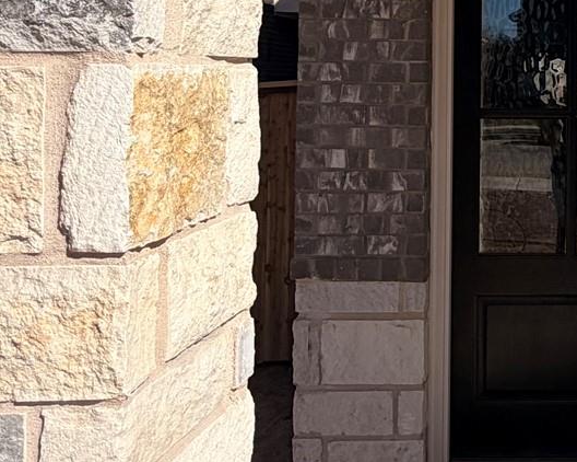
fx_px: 905
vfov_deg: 27.5
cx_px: 593
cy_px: 44
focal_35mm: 53
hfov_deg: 32.2
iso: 20
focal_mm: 2.22
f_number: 2.2
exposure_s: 1/1656
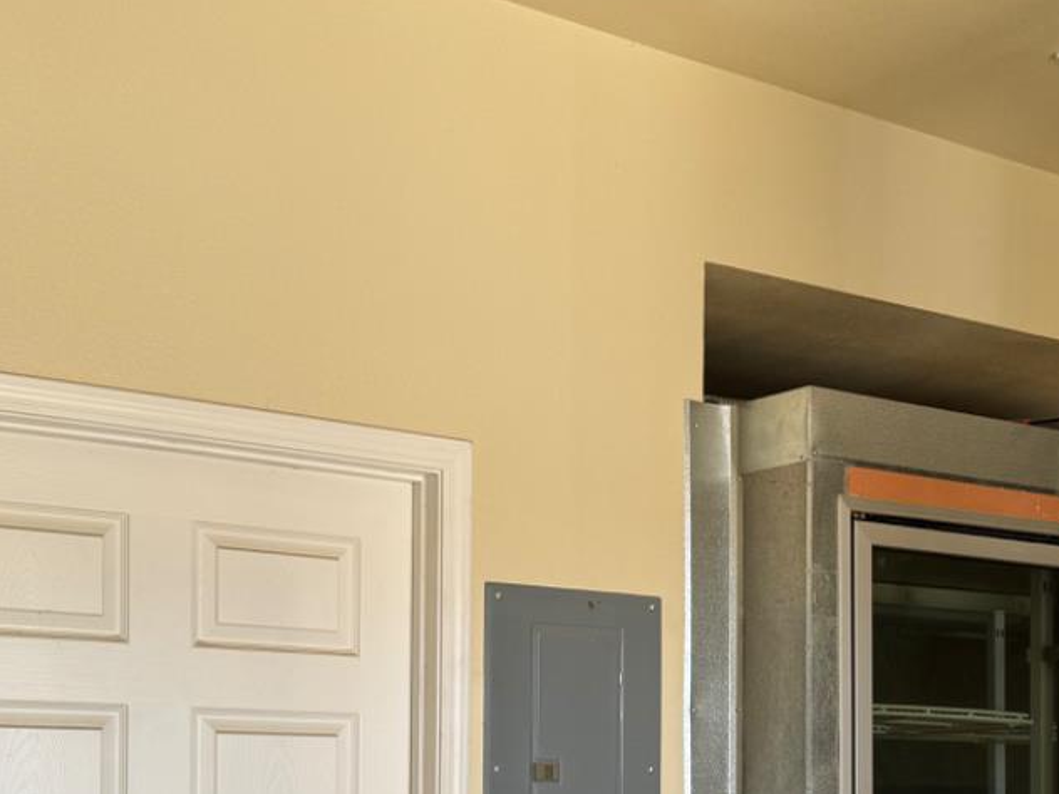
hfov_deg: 33.3
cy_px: 793
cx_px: 759
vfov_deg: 24.5
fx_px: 1744
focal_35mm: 57
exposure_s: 1/128
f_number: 1.78
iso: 64
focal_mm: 6.76
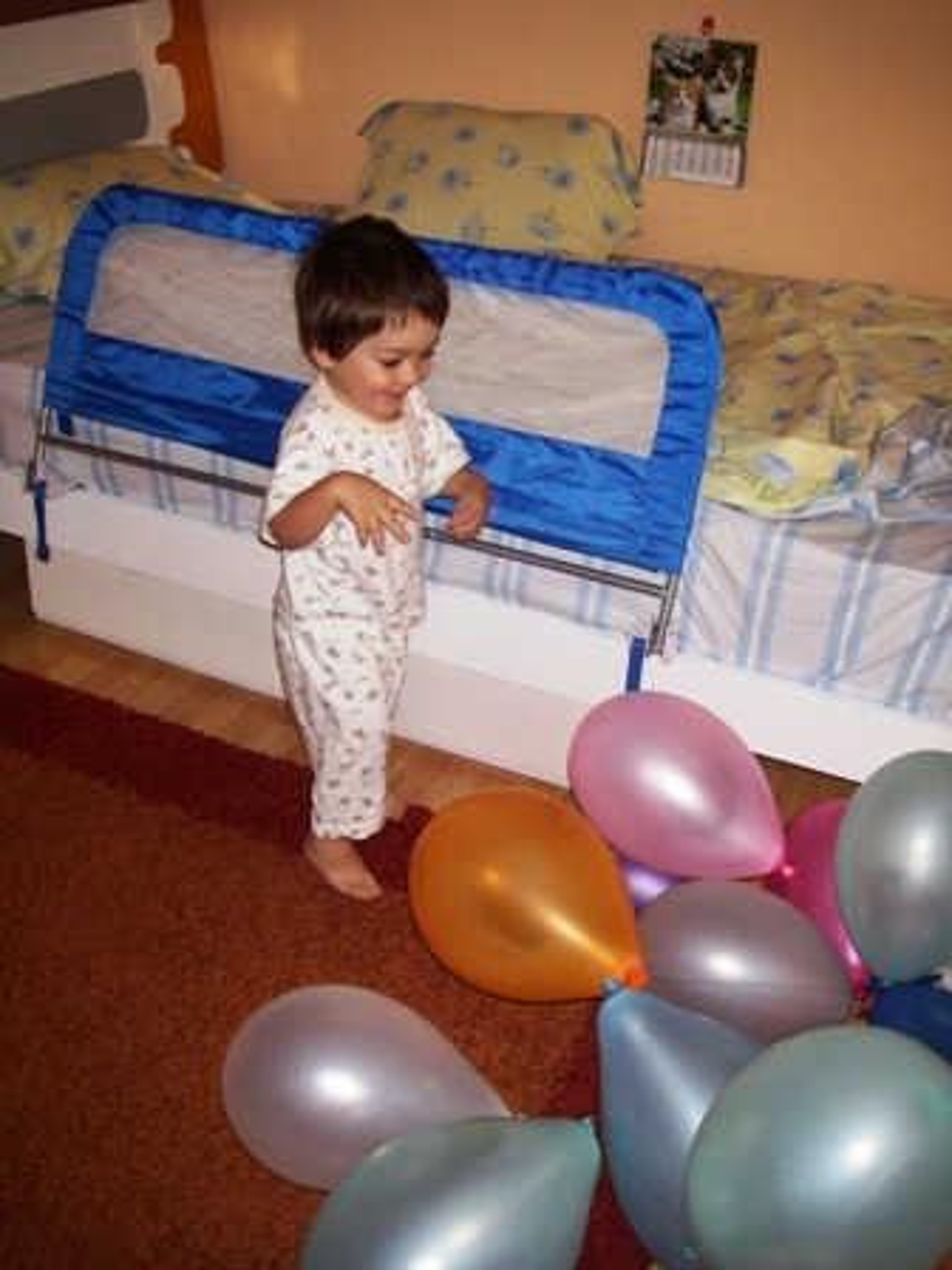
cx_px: 476
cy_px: 635
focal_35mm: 38
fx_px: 1393
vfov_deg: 49.0
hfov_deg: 37.7
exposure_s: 1/40
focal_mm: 6.3
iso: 160
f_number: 3.3
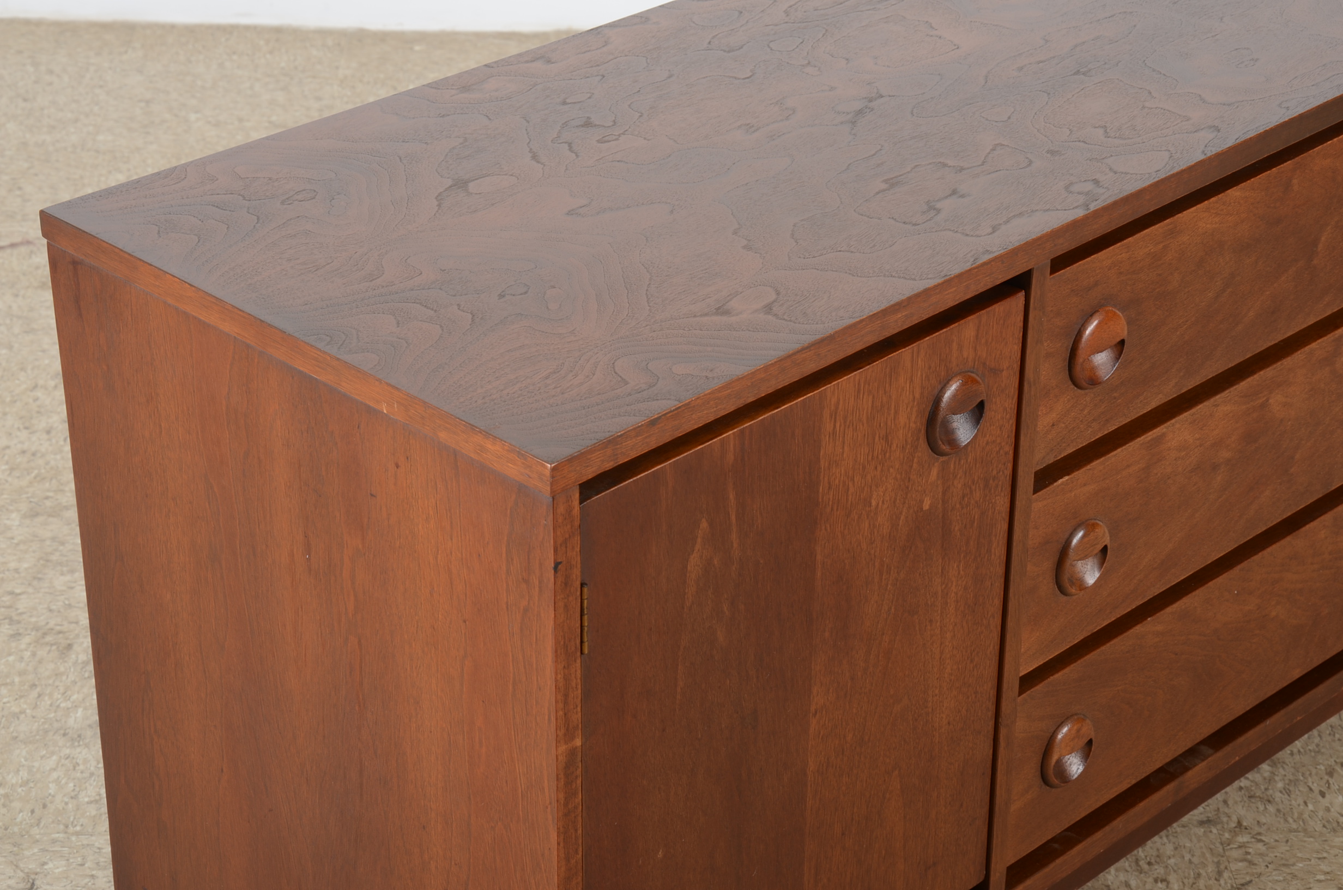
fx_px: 2792
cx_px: 672
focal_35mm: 75
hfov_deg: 27.0
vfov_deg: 18.1
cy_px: 445
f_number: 11
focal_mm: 50
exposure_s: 1/160
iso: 125
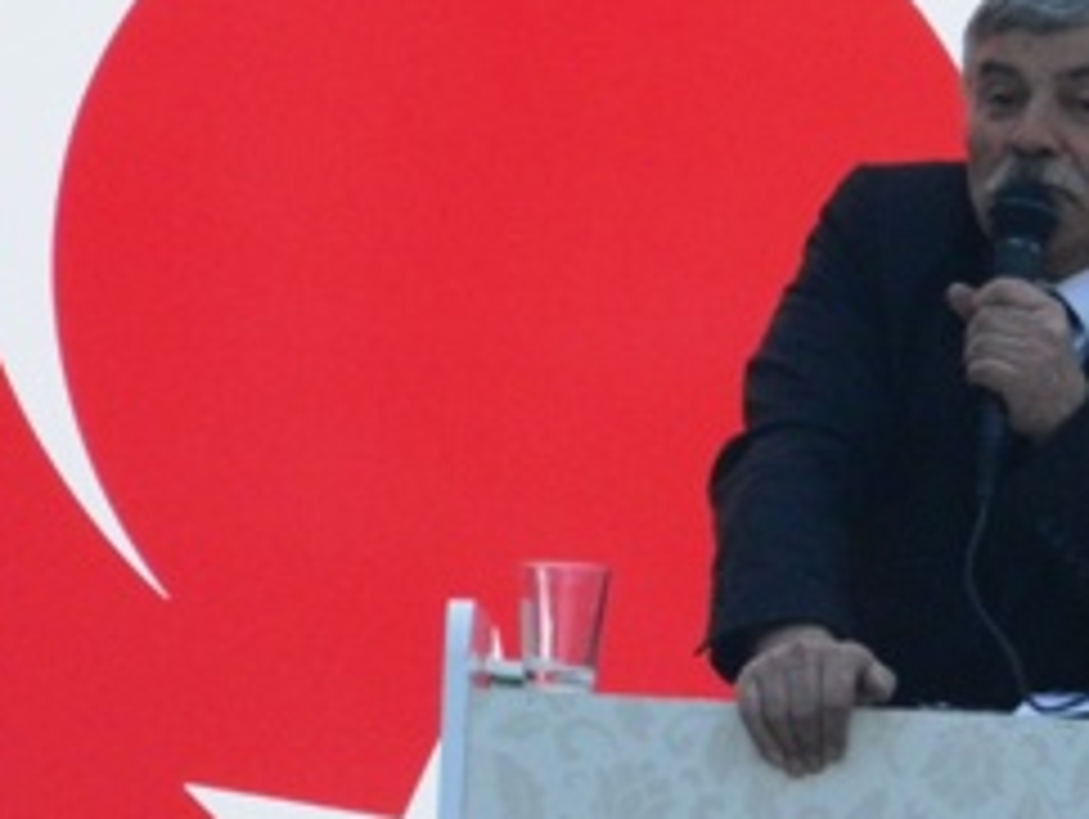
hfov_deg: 2.7
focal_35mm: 735
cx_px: 868
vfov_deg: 2.0
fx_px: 23146
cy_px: 387
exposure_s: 1/500
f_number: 5.6
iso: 320
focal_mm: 50
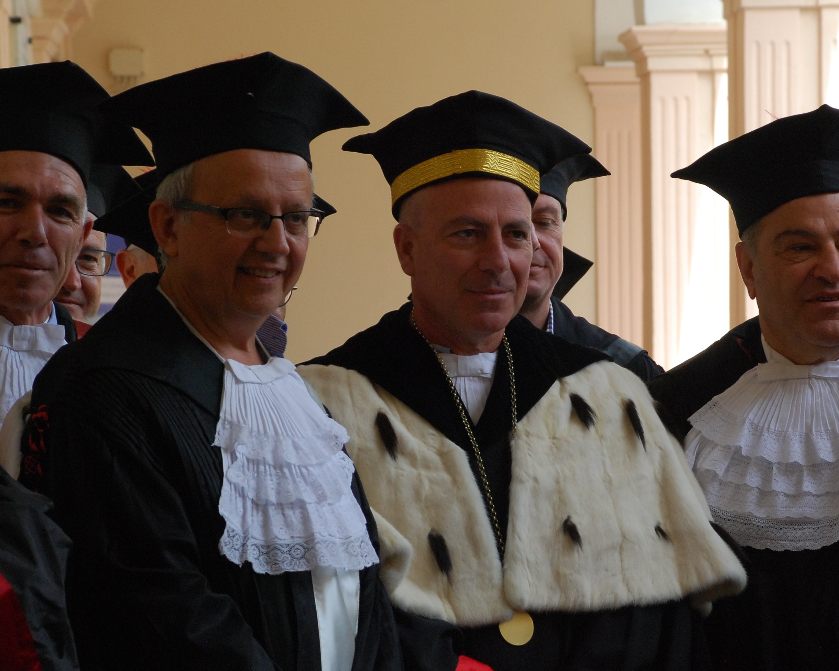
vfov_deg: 11.6
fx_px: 3317
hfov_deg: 14.4
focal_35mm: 134
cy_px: 336
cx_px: 441
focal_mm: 75
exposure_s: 1/160
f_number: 10
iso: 500
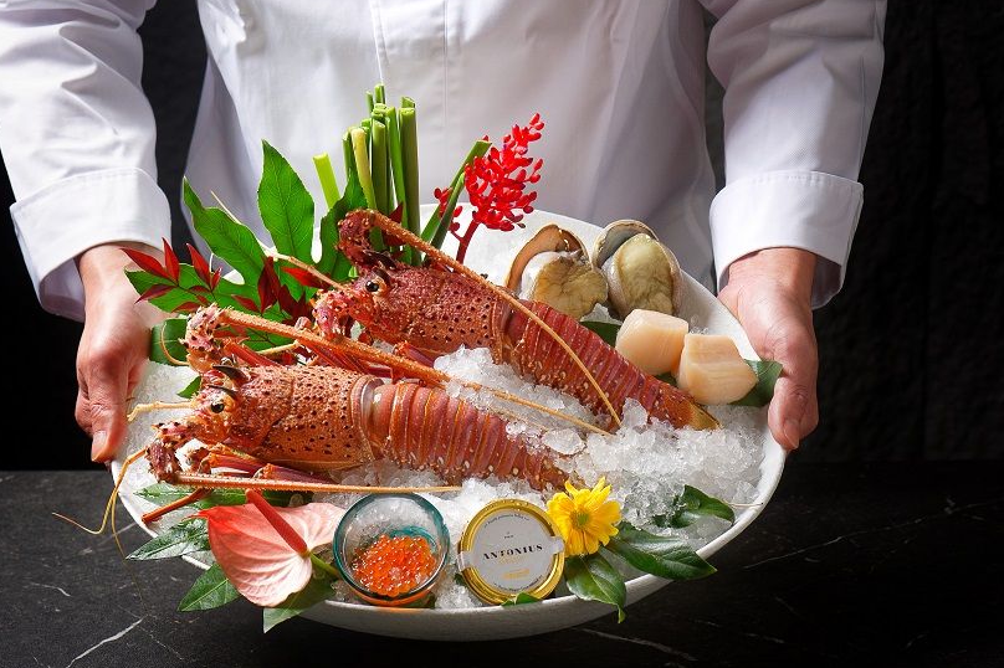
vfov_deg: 11.7
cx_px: 472
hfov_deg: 17.5
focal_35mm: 117
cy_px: 340
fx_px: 3262
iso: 250
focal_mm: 105
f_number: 7.1
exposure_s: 1/125
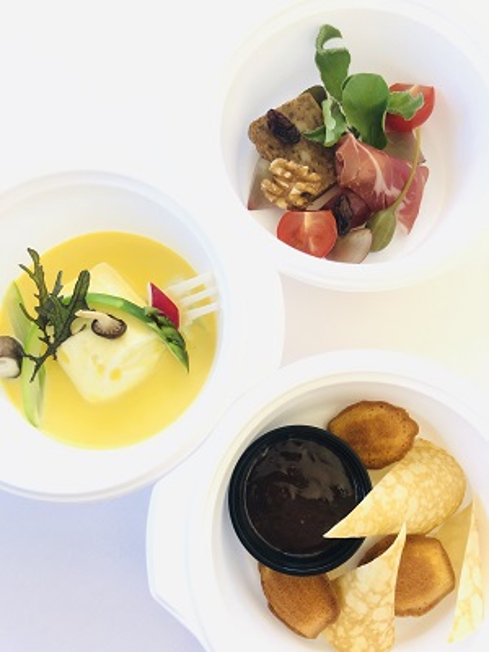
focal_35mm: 28
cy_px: 326
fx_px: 527
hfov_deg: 49.7
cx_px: 244
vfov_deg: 63.4
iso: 80
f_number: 1.8
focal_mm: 4
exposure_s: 1/17
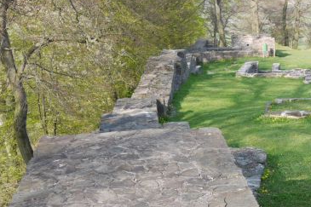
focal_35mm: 73
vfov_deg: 17.8
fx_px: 630
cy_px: 244
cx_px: 340
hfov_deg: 25.7
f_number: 5
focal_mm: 16
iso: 100
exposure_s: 1/160
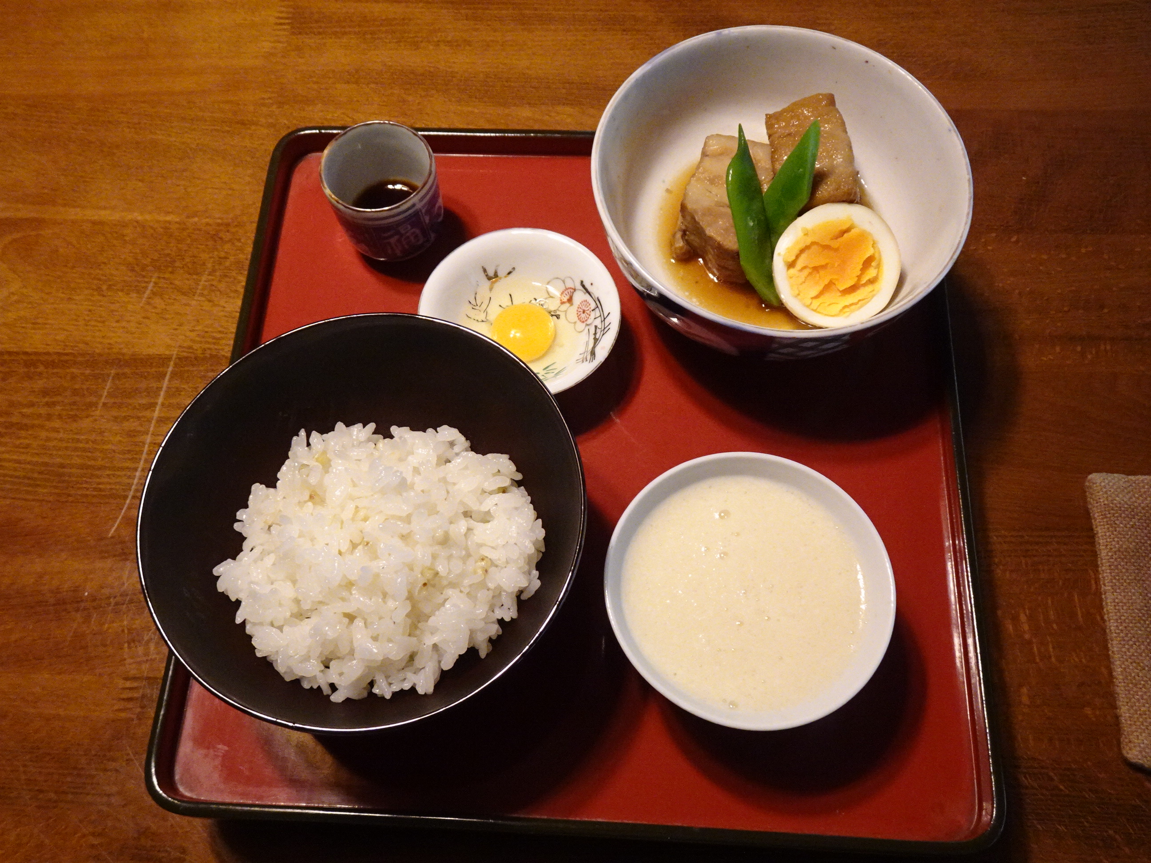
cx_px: 576
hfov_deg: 60.0
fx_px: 998
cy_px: 432
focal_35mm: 30
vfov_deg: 46.8
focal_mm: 5.11
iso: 640
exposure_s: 1/30
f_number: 4
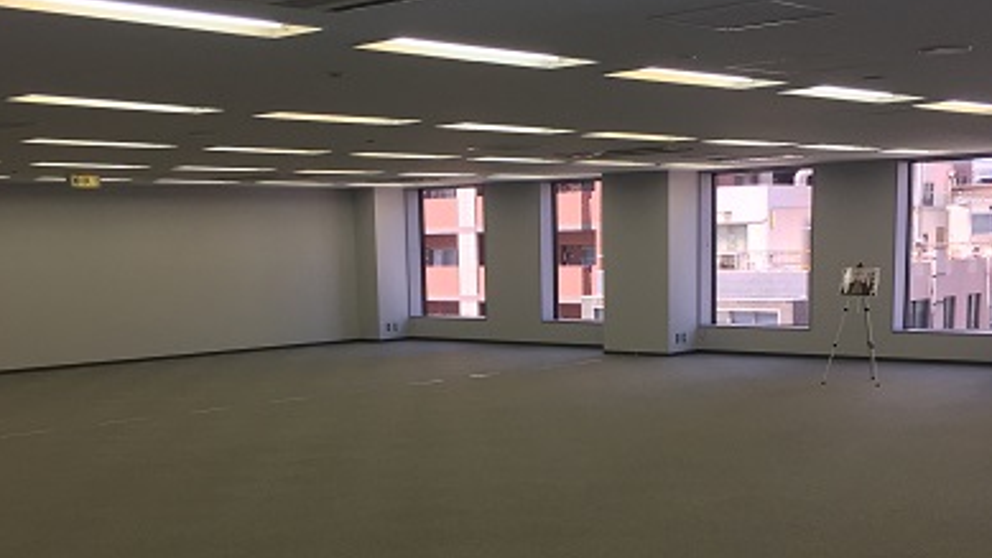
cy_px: 479
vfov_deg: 22.6
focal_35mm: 52
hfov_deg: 39.9
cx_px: 500
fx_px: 1368
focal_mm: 4.15
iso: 50
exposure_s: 1/120
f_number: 2.2
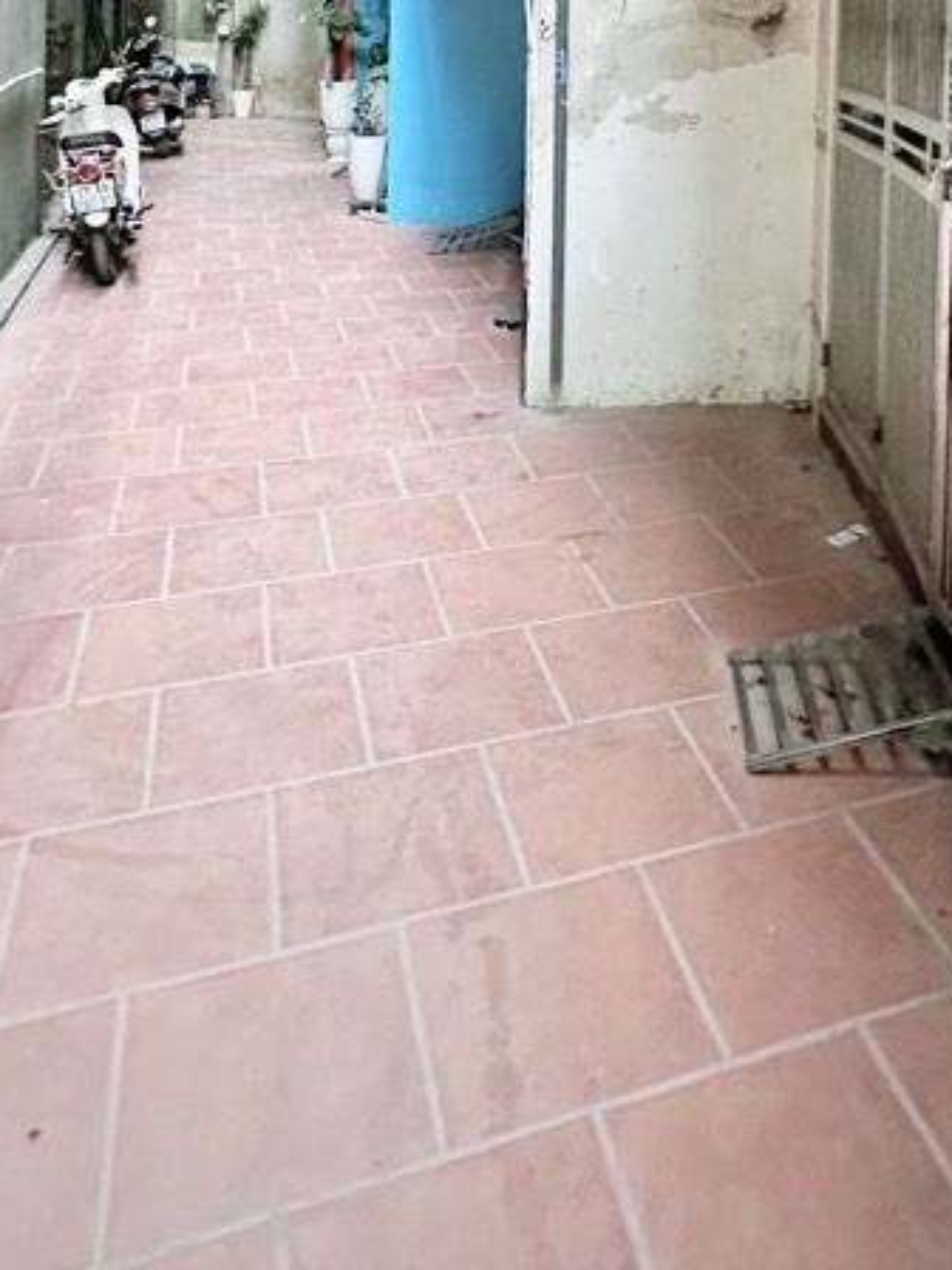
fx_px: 1173
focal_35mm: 32
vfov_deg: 48.4
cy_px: 45
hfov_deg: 43.4
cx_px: 652
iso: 1250
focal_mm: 2.22
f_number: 2.2
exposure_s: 1/41
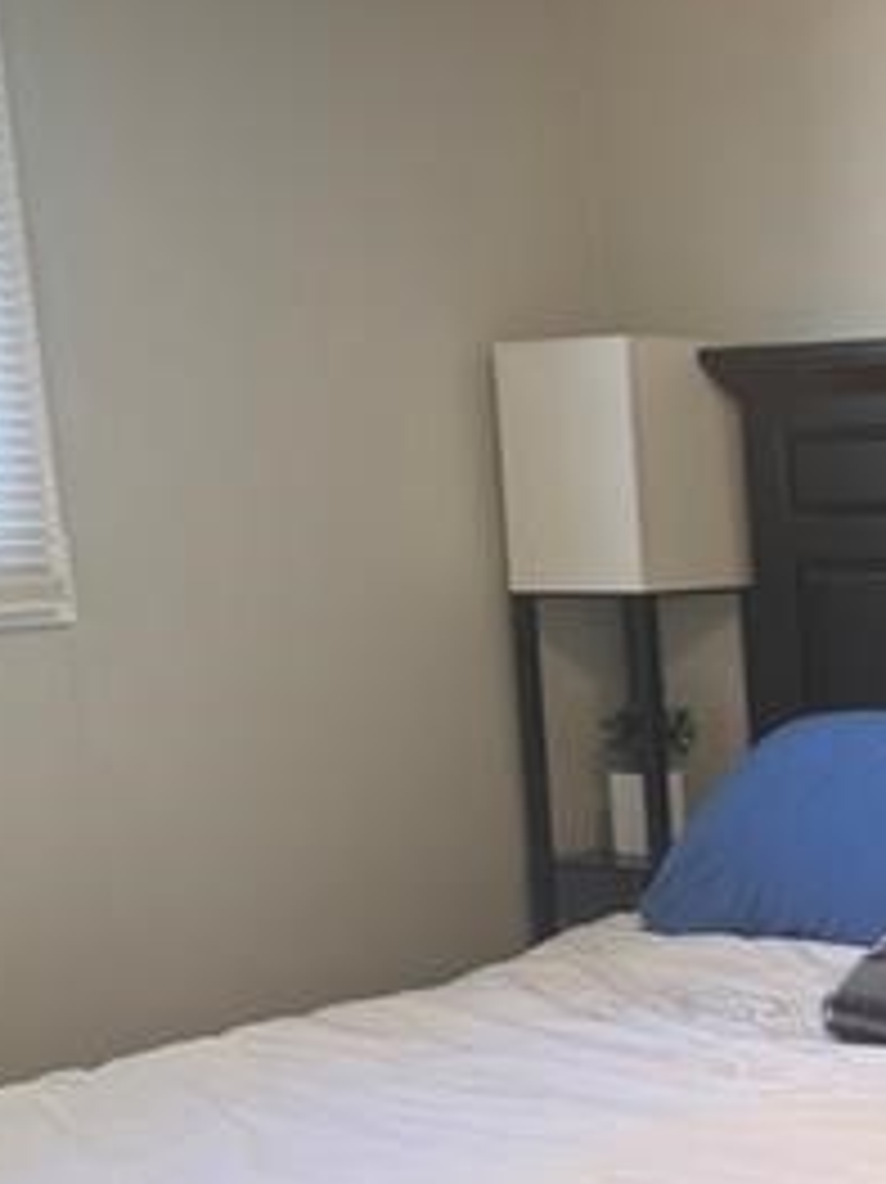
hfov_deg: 17.9
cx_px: 1192
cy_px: 918
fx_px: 2596
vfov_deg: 25.3
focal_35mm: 76
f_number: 1.6
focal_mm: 5.96
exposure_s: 1/60
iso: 80
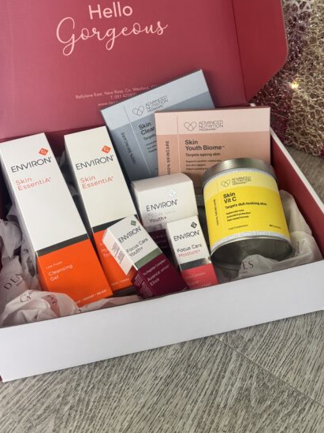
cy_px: 128
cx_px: 155
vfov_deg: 51.2
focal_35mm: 35
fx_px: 437
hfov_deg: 40.6
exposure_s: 1/100
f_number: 1.78
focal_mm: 6.76
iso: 160
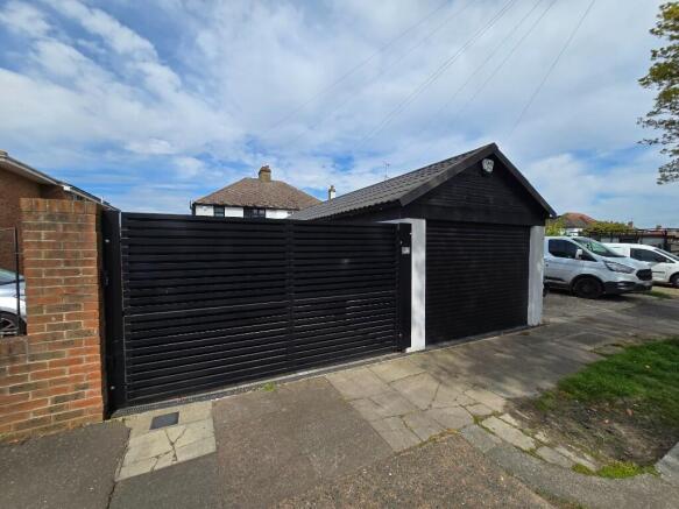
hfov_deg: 106.2
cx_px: 340
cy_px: 254
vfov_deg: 89.9
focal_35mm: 13
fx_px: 255
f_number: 2.2
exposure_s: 1/2671
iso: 50
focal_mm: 2.2
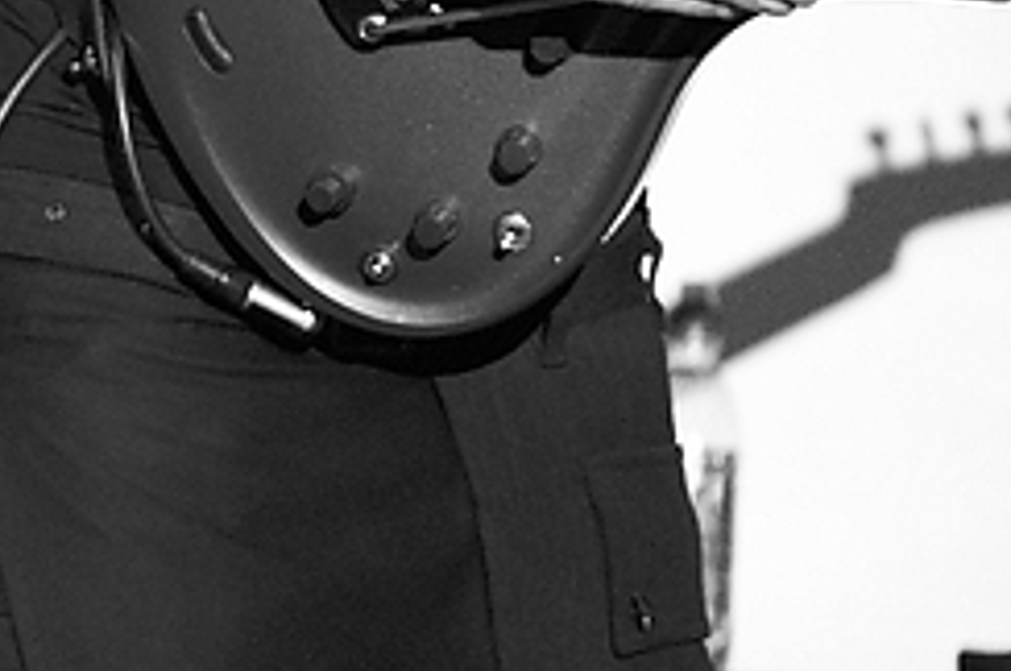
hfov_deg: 7.4
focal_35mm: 277
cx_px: -331
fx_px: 7769
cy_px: -534
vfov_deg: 4.9
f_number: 2
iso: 800
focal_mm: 50
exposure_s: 1/125
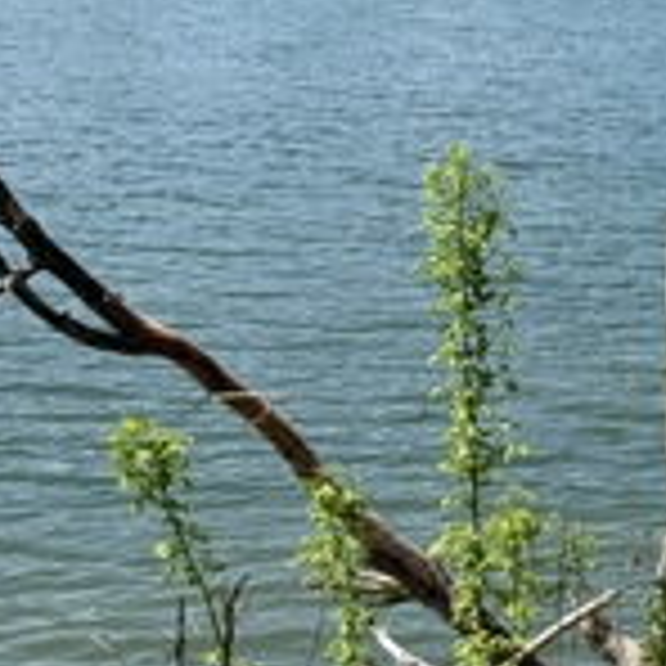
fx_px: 2503
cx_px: 738
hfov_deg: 14.8
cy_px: 130
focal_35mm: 115
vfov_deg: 15.1
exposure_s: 1/5587
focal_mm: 6.76
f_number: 1.78
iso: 100
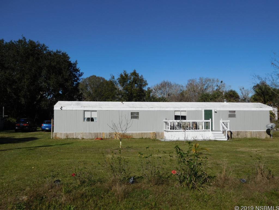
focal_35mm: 32
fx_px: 258
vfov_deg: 44.2
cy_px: 105
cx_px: 140
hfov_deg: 56.8
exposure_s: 1/800
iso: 125
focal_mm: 5.7
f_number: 7.2
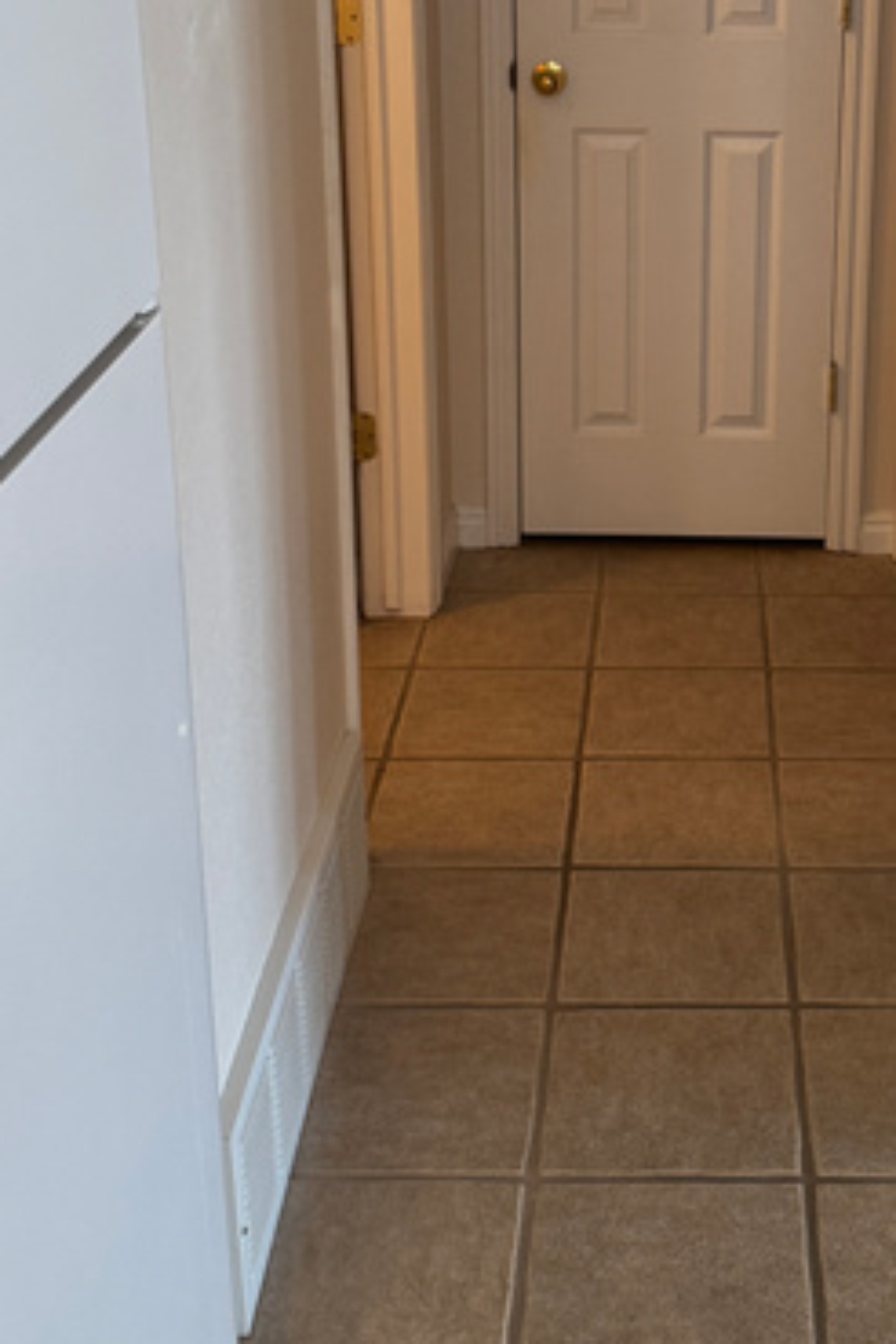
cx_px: 696
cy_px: 288
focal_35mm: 52
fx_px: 1941
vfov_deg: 37.0
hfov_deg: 25.6
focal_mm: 6.76
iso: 250
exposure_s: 1/60
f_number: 1.78
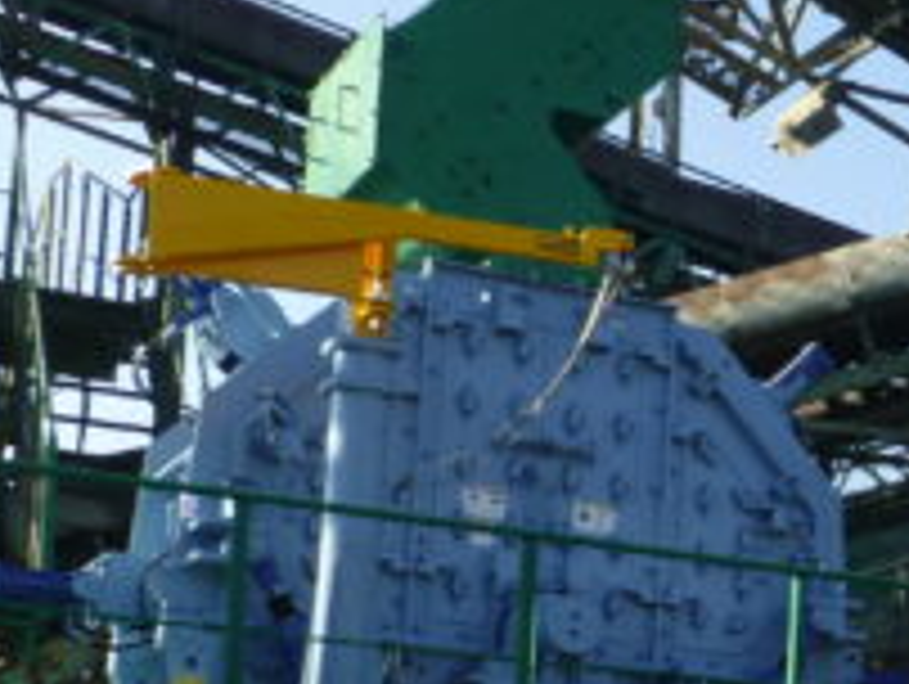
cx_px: 1192
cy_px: 810
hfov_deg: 19.6
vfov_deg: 15.5
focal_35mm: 92
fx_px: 2419
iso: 100
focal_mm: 5.4
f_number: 4
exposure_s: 1/400
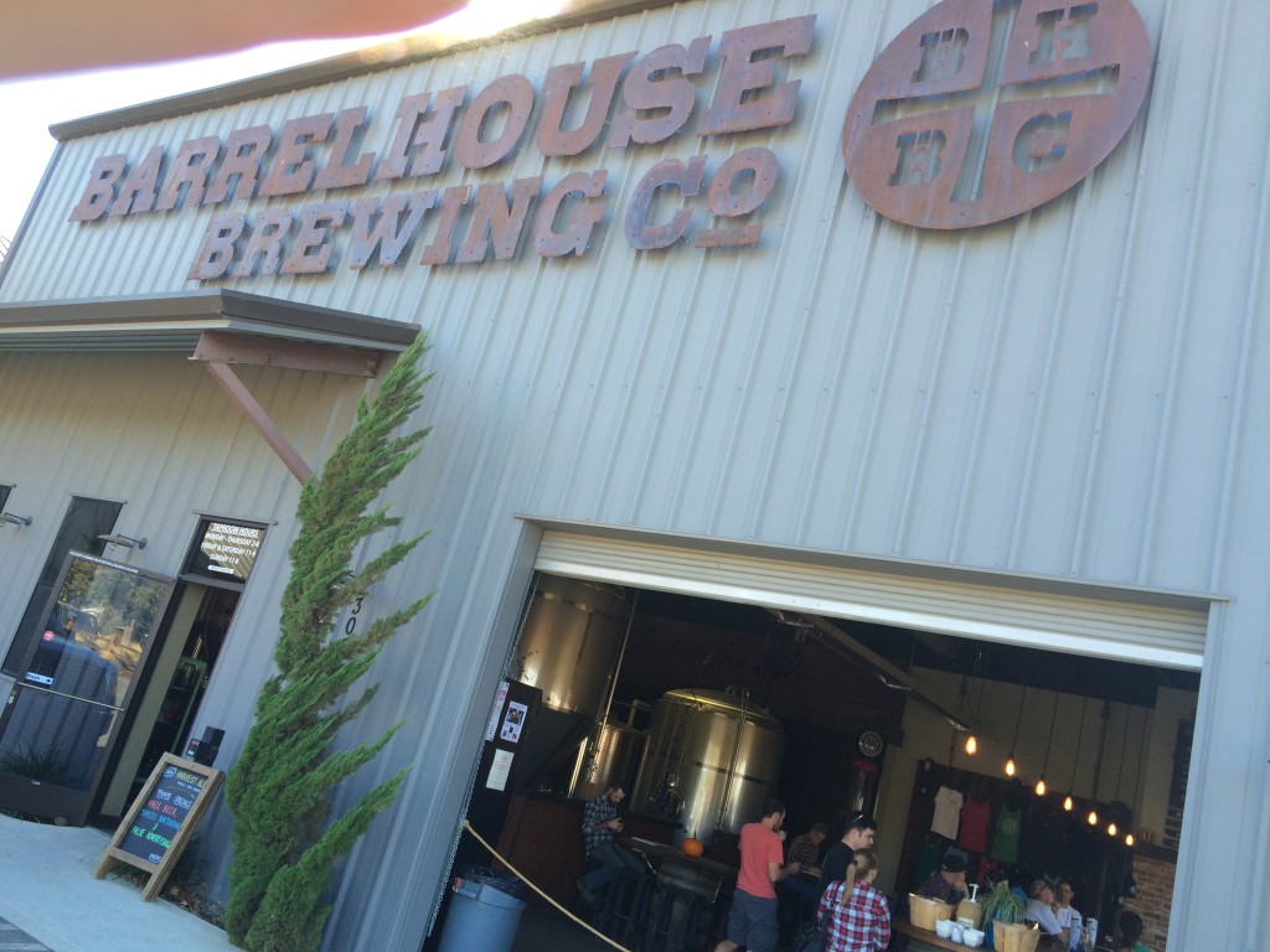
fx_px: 1064
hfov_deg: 61.7
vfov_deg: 48.2
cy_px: 476
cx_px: 635
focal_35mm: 29
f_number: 2.2
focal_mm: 4.15
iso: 40
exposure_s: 1/120
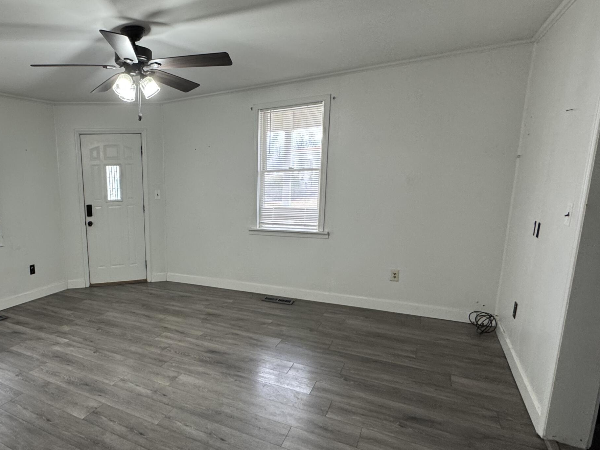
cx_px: 153
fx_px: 399
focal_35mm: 23
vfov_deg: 58.6
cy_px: 258
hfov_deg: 69.2
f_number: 2.2
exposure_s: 1/71
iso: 200
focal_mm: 2.22
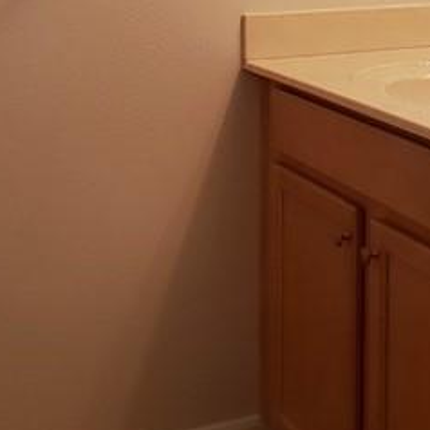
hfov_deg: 17.5
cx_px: 327
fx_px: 1391
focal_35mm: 99
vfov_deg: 16.6
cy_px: -121
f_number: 2.4
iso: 80
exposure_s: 1/60
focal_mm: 4.3
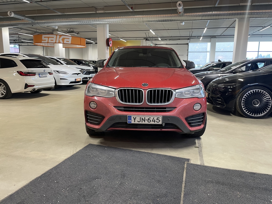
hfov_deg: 67.3
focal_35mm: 26
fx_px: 204
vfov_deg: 53.1
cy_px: 102
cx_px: 136
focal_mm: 4.2
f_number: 1.6
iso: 100
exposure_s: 1/52
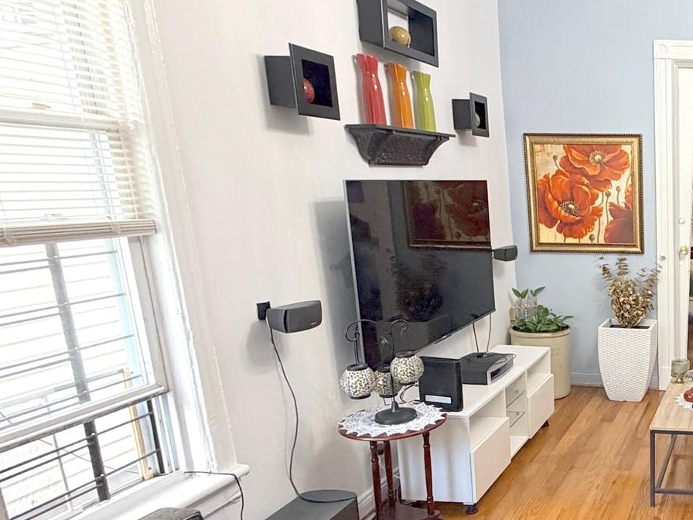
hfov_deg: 45.3
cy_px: 323
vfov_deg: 43.8
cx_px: 732
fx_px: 641
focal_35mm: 32
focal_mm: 2.22
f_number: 2.2
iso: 250
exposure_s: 1/60
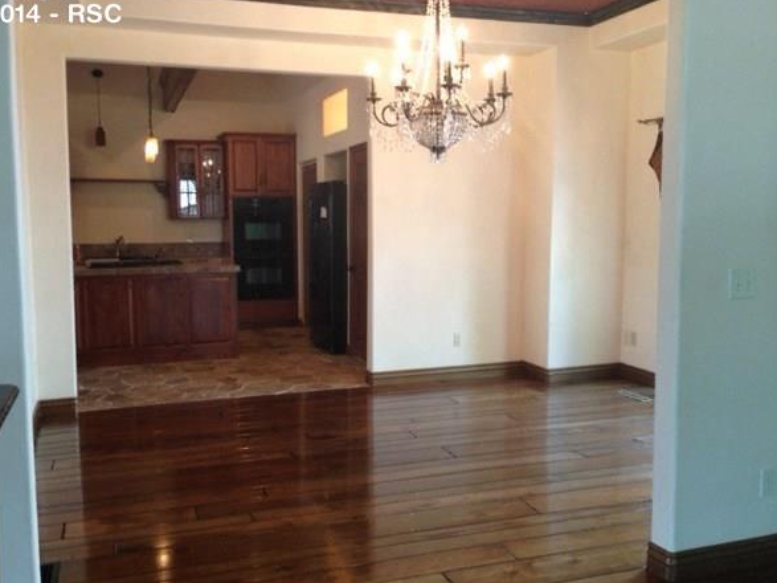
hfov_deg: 51.4
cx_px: 377
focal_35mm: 36
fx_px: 808
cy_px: 290
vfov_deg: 39.6
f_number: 2.4
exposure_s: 1/20
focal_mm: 4.13
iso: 80
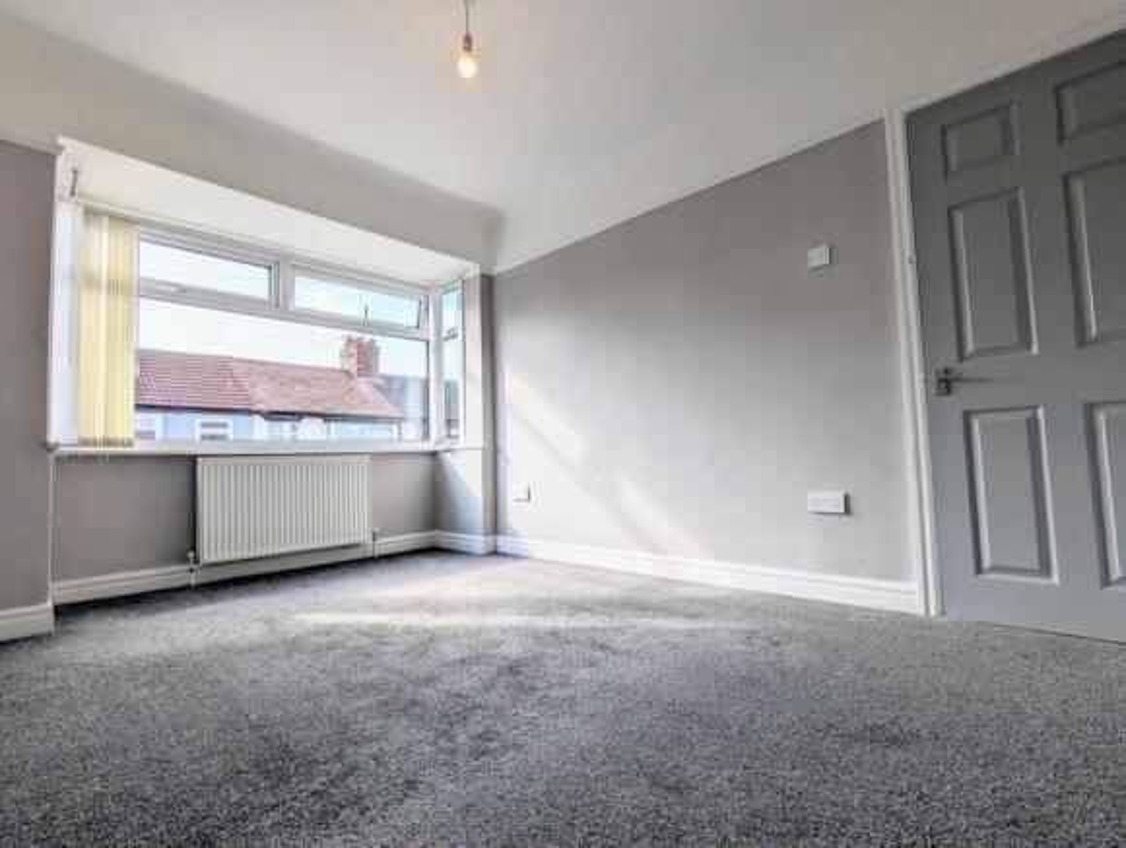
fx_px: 521
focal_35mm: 16
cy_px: 424
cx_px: 563
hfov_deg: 94.4
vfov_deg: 78.3
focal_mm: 2.35
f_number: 2.2
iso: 53
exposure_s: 1/557
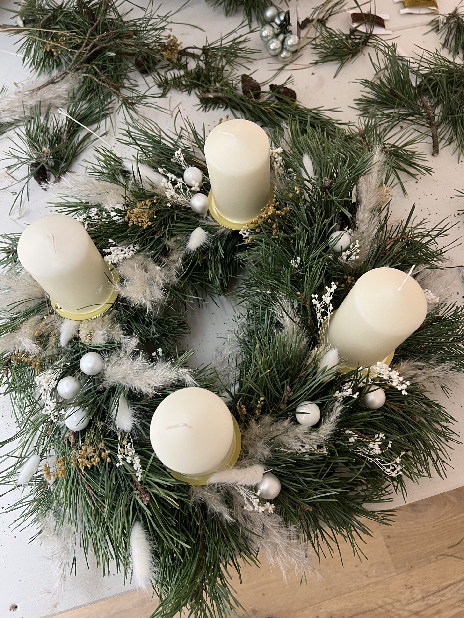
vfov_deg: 67.3
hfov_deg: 53.1
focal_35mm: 26
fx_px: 465
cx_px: 232
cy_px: 309
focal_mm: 5.7
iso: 200
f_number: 1.5
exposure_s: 1/50
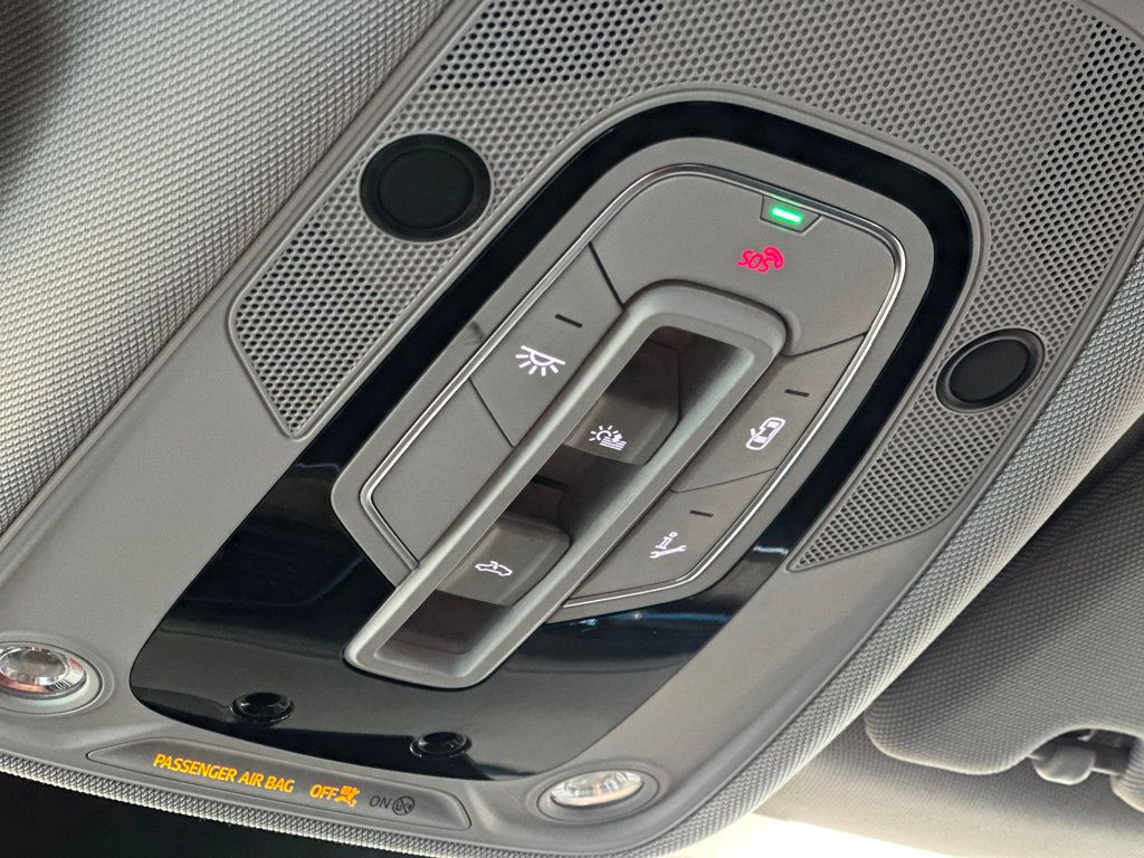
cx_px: 572
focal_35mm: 77
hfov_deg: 25.3
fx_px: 2545
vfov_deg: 19.1
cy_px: 429
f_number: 2.8
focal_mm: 9
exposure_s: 1/15
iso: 800
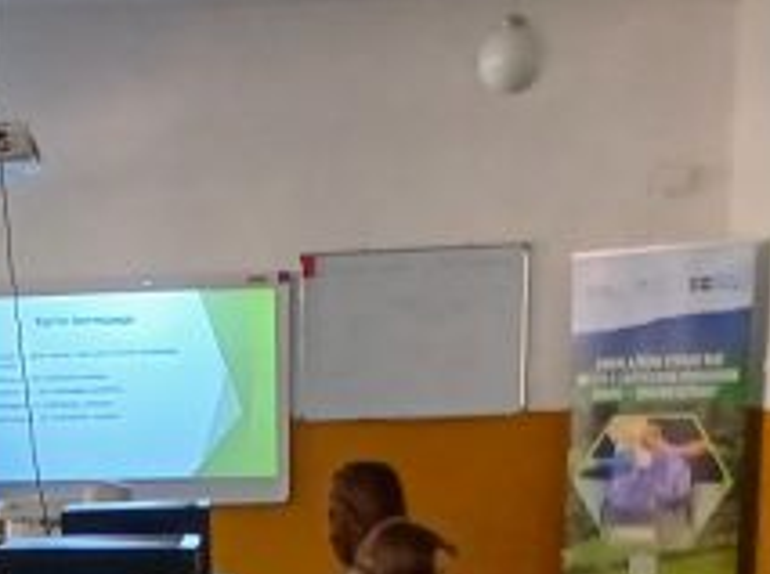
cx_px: 61
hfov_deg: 32.5
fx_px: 1244
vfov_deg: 24.4
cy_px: 626
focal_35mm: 56
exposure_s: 1/30
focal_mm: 1.4
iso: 200
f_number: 2.2
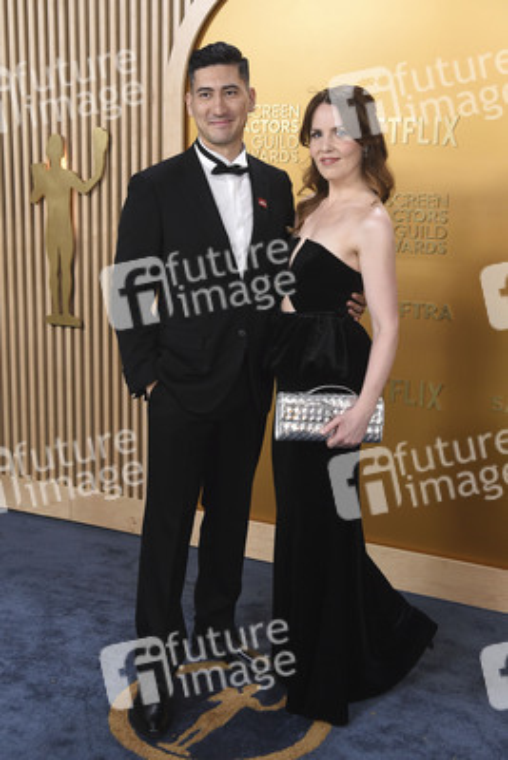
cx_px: 254
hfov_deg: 27.0
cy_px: 380
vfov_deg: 39.6
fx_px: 1057
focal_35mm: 50
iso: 2500
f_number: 5
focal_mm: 50
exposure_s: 1/250
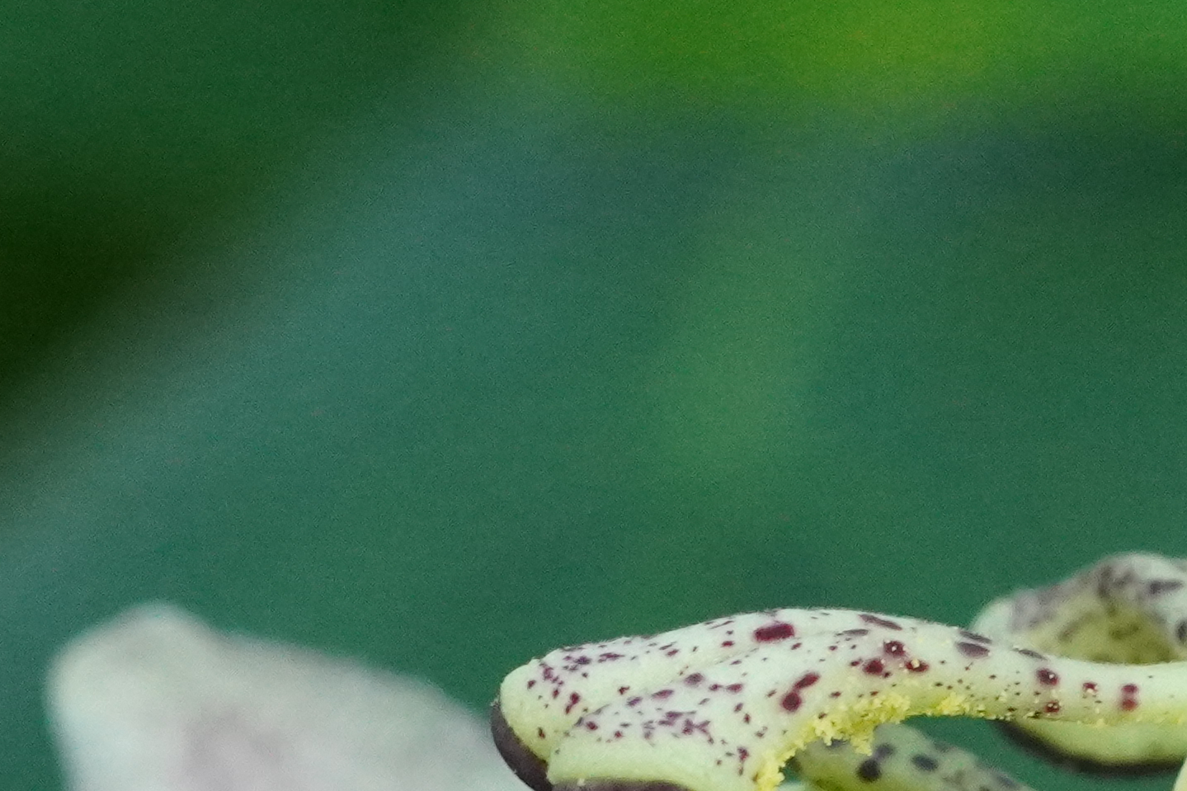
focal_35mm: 563
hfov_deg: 3.7
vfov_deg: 2.4
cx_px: 1324
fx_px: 18560
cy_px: 1642
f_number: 9
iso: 2500
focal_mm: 90
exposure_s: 1/160
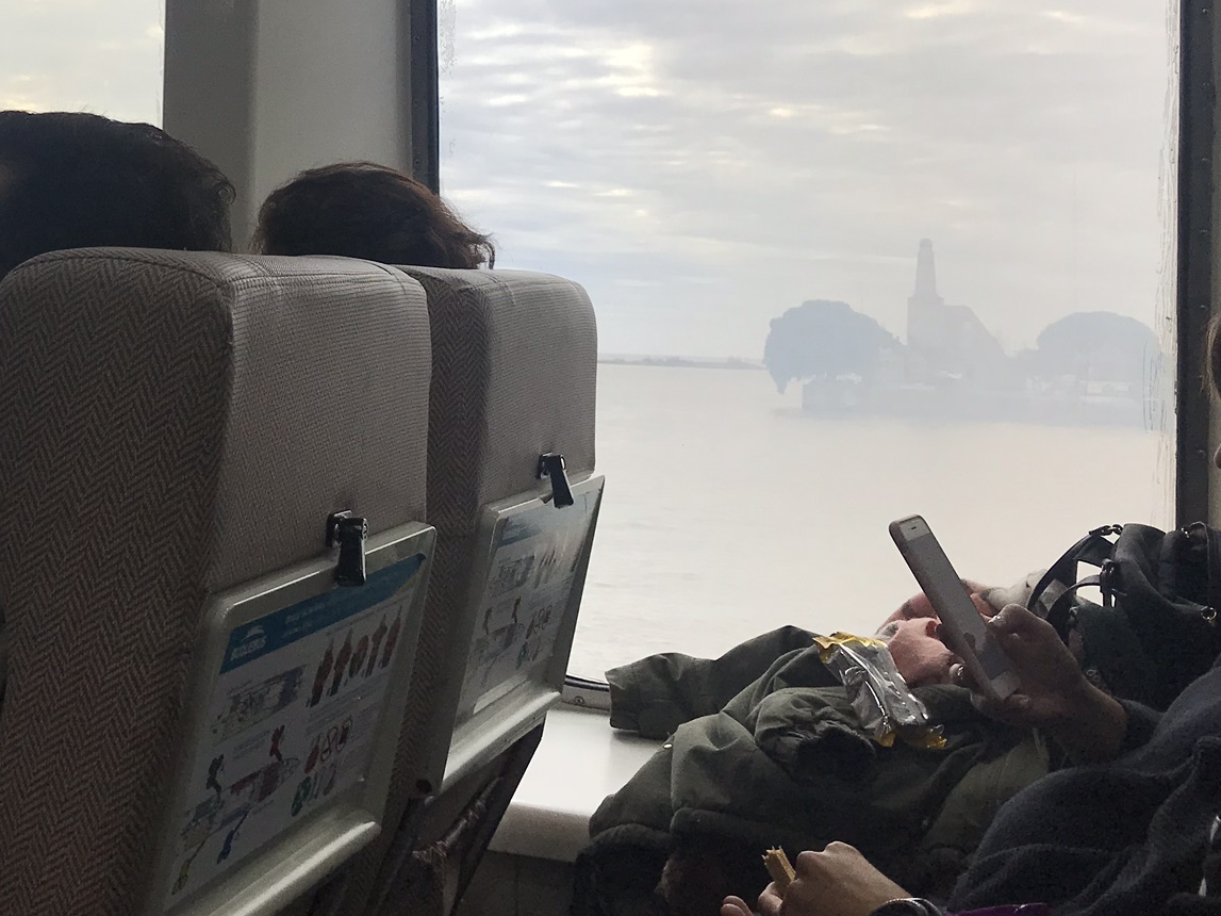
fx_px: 1763
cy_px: 216
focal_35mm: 50
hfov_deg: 36.9
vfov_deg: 28.6
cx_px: 254
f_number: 1.8
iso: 20
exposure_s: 1/250
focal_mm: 3.99
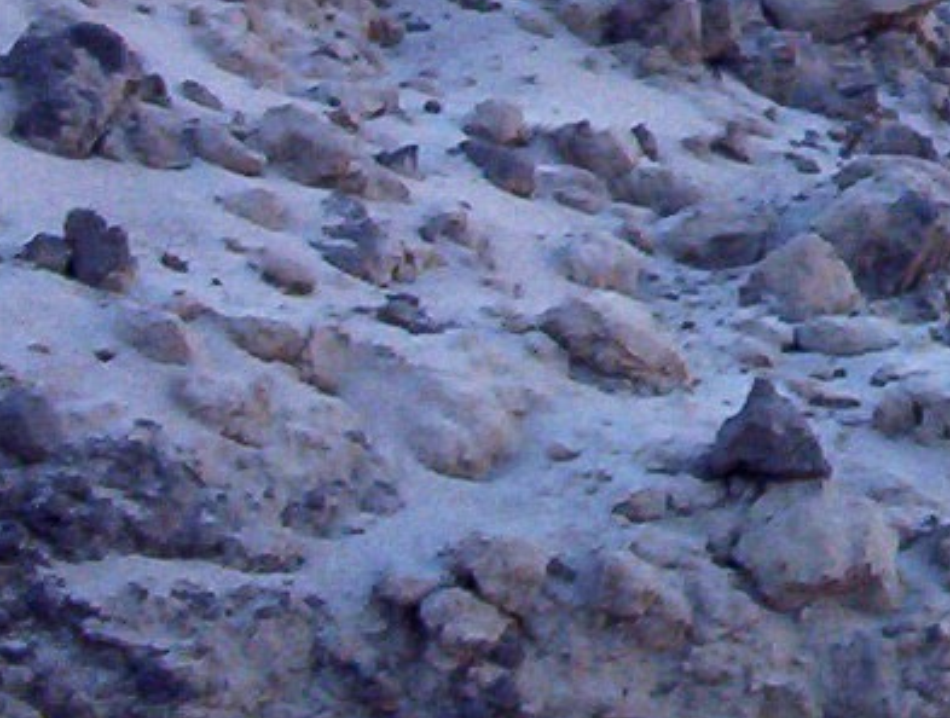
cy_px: -575
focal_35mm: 162
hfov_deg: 11.0
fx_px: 4458
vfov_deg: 8.8
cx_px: 1965
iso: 100
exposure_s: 1/140
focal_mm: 6
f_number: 4.5
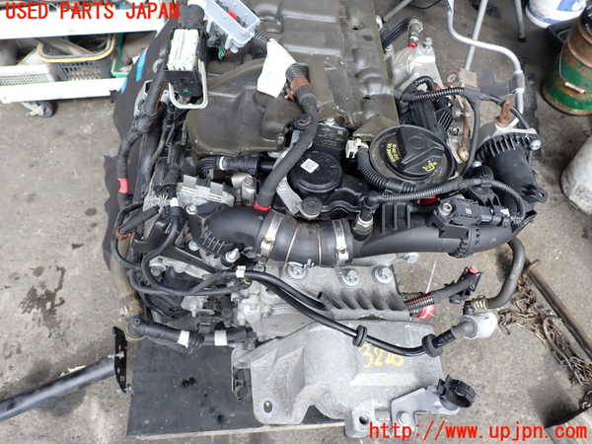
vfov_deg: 54.9
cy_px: 222
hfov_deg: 69.4
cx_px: 296
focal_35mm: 25
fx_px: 428
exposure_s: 1/250
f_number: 2.8
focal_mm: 4.5
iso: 100
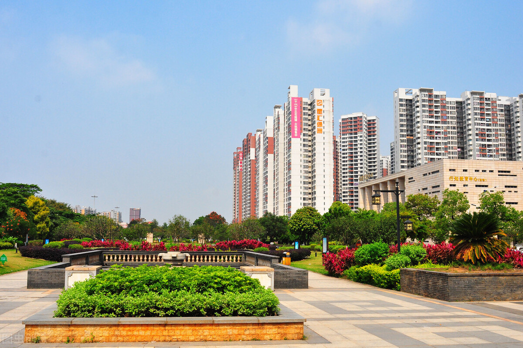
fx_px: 522
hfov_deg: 53.2
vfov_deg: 36.8
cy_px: 174
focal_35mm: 36
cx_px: 262
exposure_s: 1/1000
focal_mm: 24
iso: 500
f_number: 9
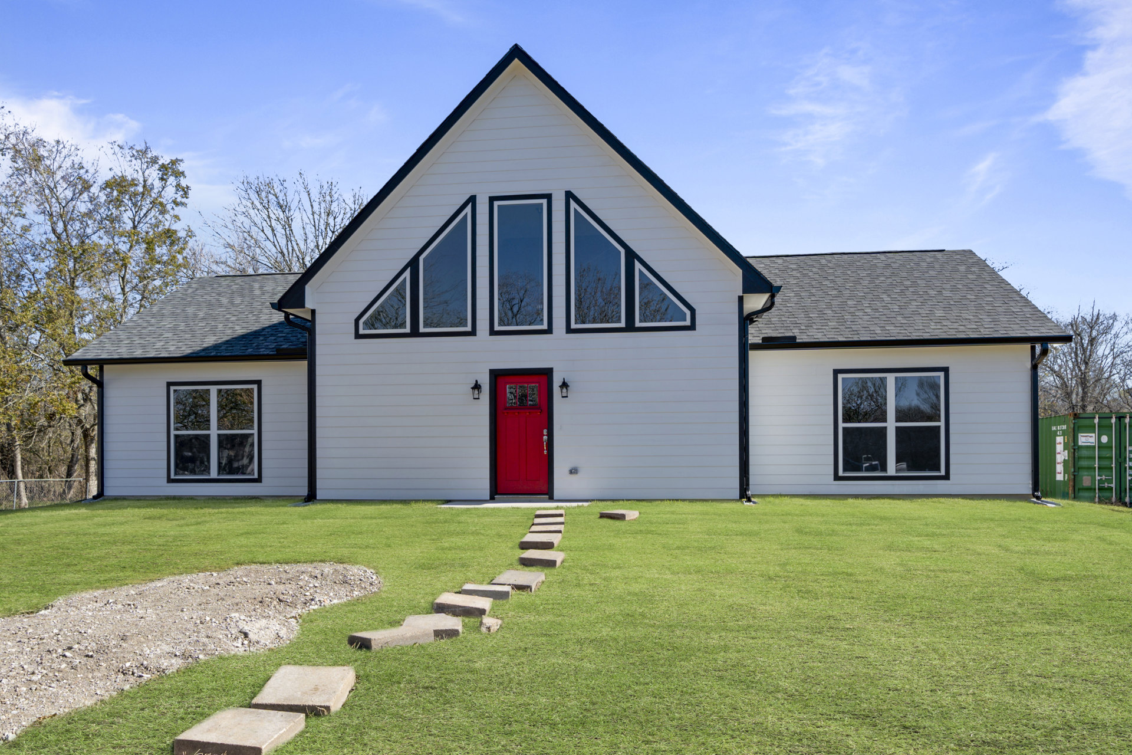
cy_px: 378
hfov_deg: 73.7
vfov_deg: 53.1
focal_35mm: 24
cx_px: 566
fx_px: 755
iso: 100
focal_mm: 16
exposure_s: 1/125
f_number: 5.6
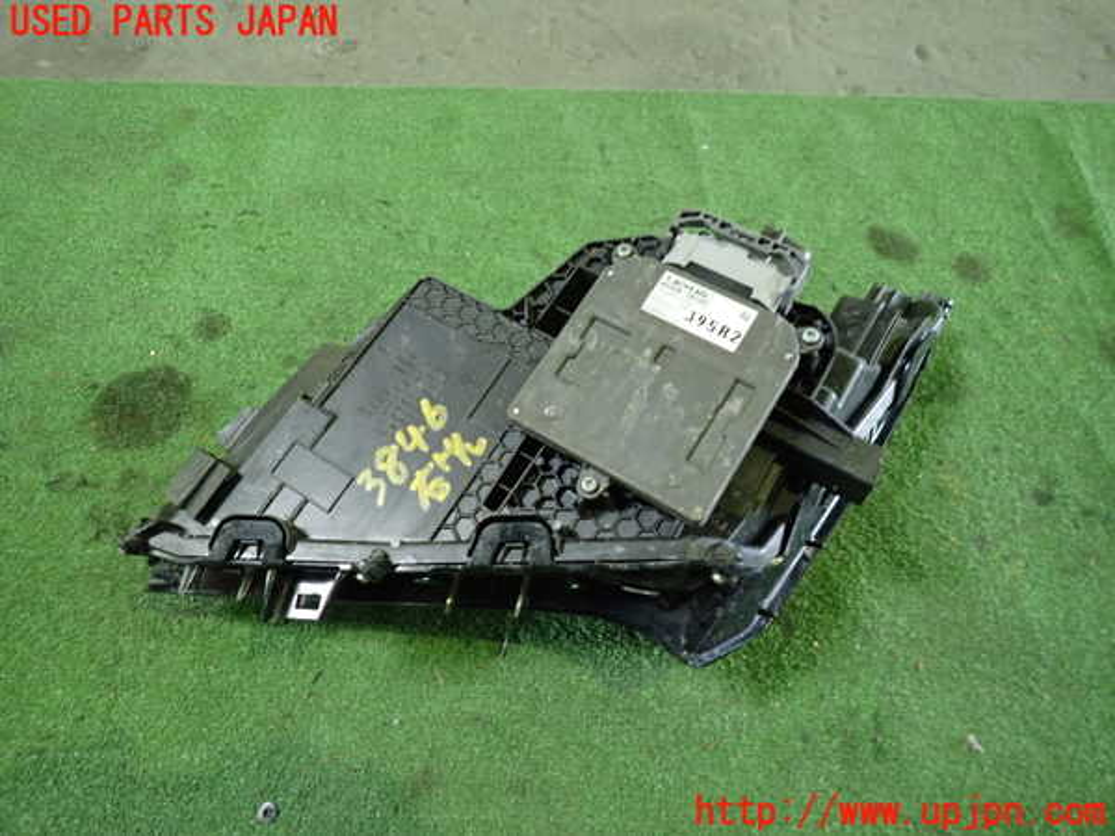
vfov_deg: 54.9
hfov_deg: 69.4
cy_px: 418
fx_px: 805
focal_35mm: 25
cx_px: 558
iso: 500
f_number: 2
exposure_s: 1/30
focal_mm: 4.5
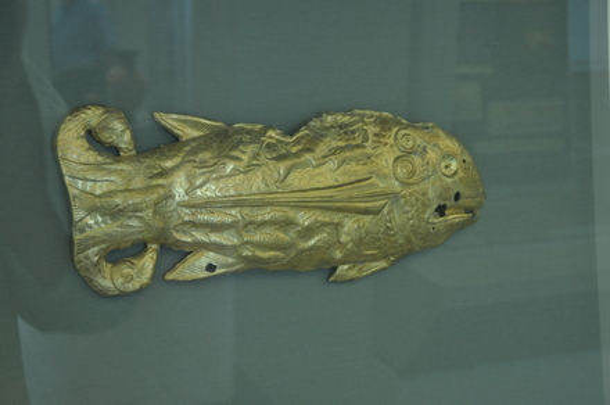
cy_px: 202
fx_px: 914
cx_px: 305
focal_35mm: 54
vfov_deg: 25.0
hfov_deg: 36.9
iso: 800
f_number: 4.2
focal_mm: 36
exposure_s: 1/15
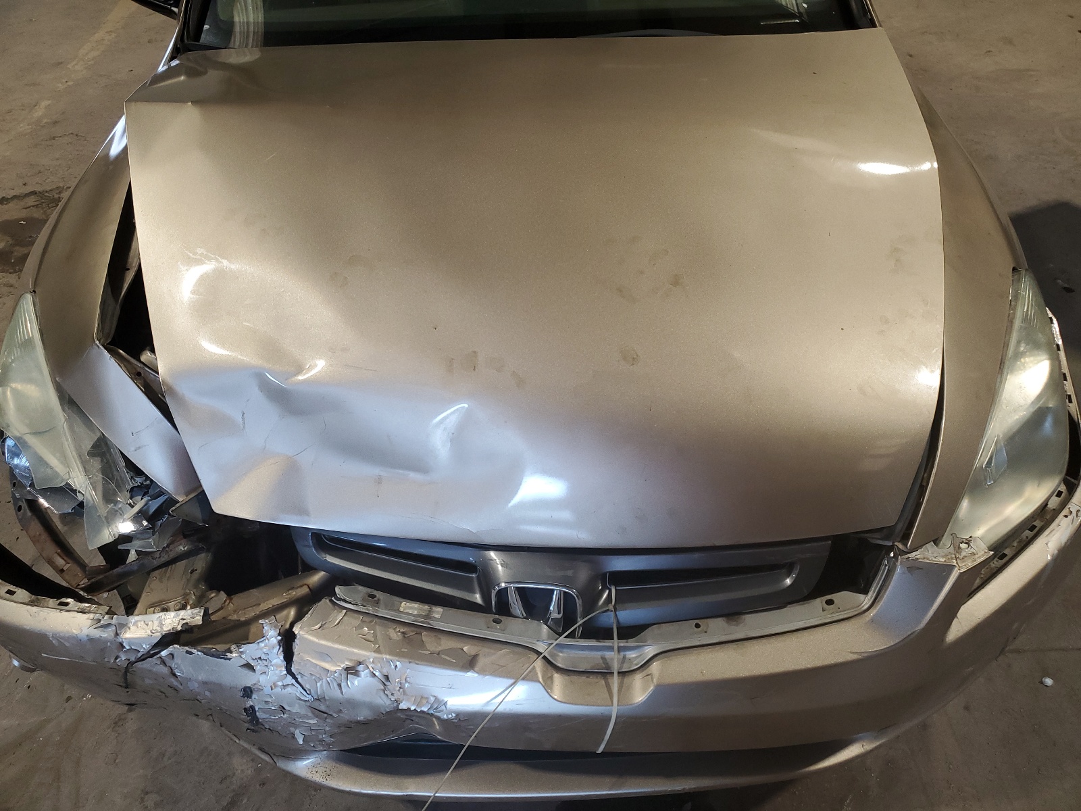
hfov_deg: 67.3
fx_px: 812
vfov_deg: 53.1
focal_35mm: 26
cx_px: 540
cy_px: 406
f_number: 1.5
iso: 80
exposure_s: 1/120
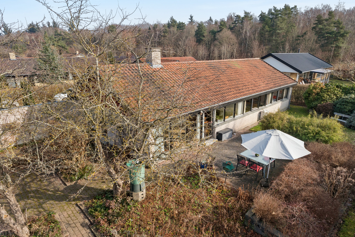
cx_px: 192
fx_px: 214
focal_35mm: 22
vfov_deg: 57.9
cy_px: 127
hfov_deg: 79.3
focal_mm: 11.7
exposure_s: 1/250
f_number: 9
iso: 250
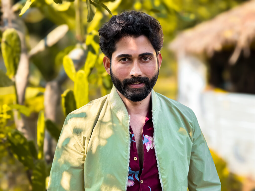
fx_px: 354
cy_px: 96
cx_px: 128
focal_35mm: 48
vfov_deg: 30.3
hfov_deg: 39.7
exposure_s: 1/640
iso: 80
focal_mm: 6.86
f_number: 1.8
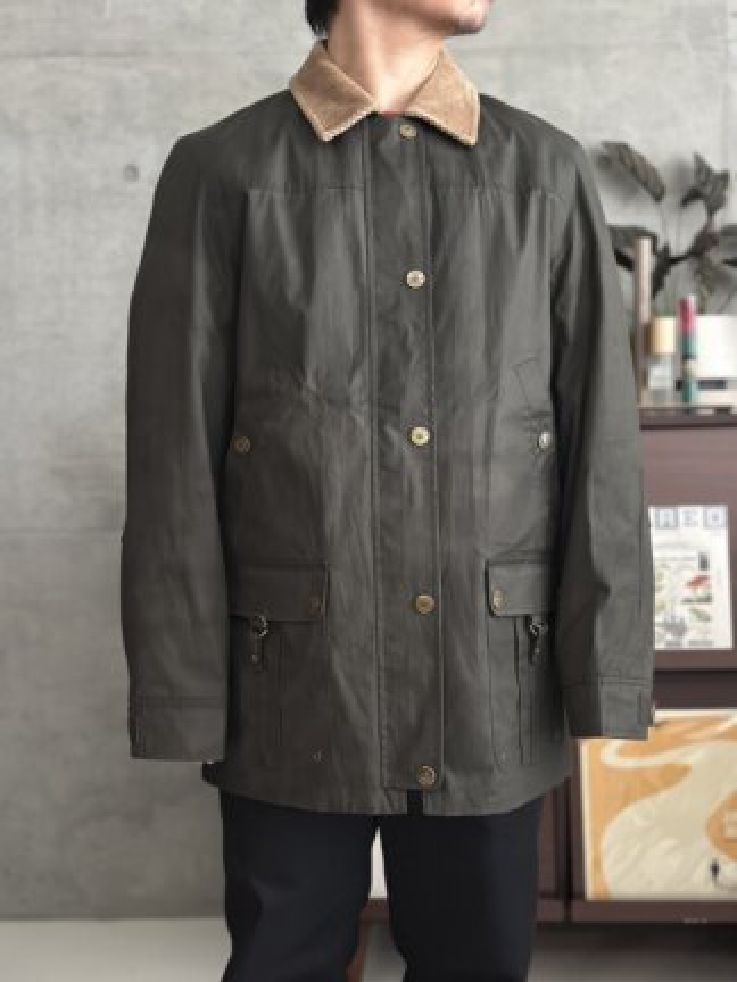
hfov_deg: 30.3
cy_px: 491
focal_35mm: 48
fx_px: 1363
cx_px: 368
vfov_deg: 39.7
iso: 1000
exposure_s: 1/30
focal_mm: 6.86
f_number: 1.78
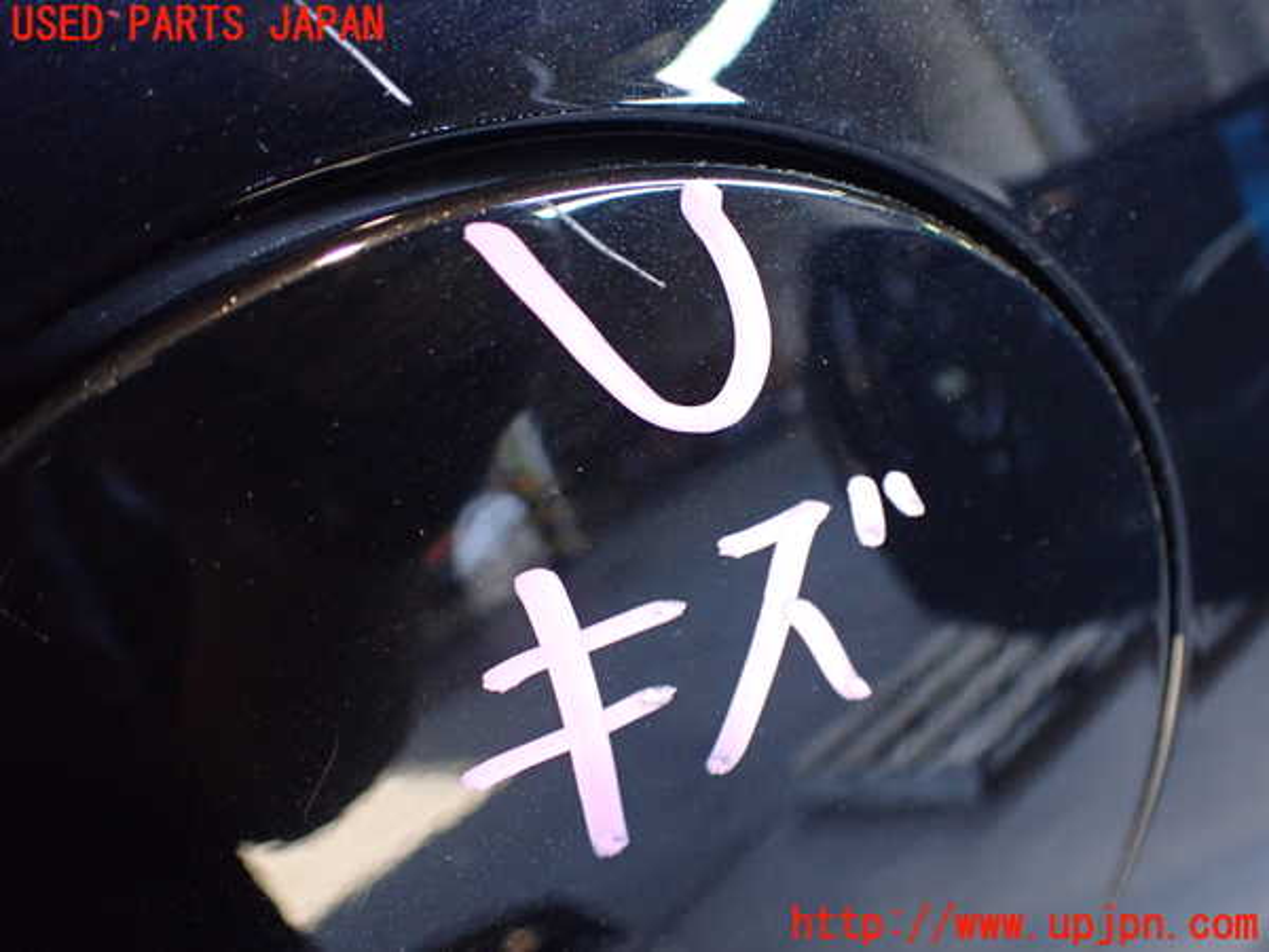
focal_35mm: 30
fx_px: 1100
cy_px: 476
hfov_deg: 60.0
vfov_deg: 46.8
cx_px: 634
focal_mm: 5.4
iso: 800
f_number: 2.3
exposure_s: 1/60
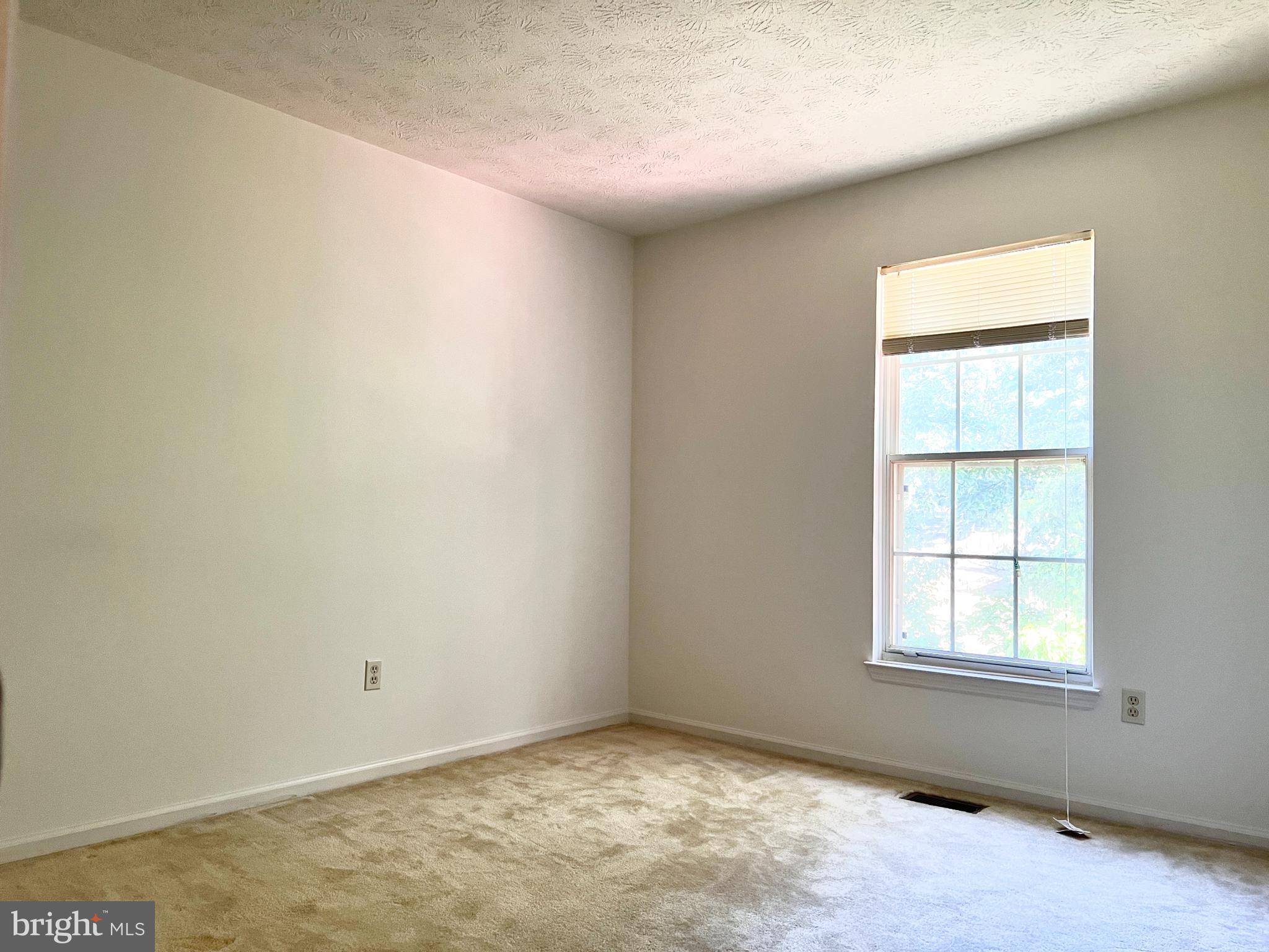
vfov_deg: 53.1
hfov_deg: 67.3
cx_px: 634
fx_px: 953
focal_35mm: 26
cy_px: 476
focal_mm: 5.7
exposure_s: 1/61
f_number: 1.5
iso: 125
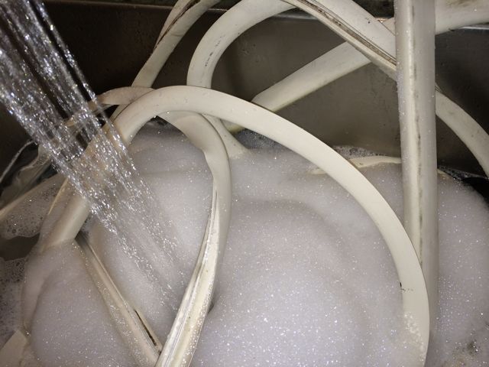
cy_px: 184
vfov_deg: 46.8
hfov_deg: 60.0
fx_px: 424
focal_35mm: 30
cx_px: 244
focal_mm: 4.12
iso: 32
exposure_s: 1/69
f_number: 2.2
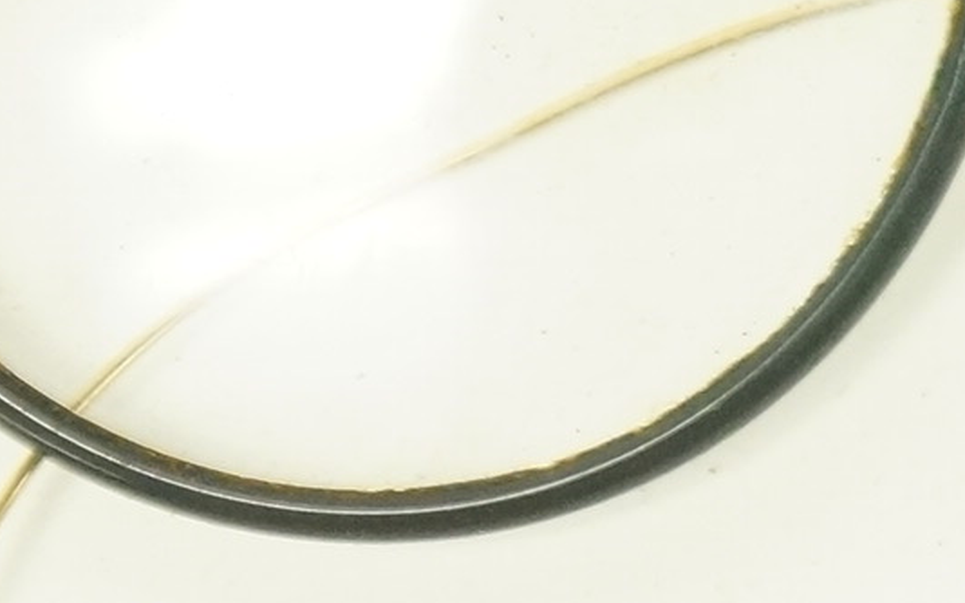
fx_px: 7365
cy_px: 348
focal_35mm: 280
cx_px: 1274
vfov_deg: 4.7
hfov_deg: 7.4
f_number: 5
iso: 2000
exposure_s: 1/80
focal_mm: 40
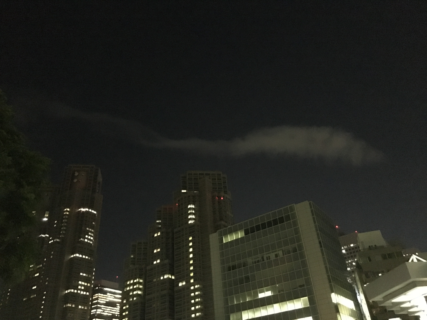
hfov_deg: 61.7
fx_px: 358
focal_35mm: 29
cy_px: 160
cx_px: 214
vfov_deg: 48.2
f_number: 2.2
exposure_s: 1/15
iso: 2000
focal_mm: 4.15
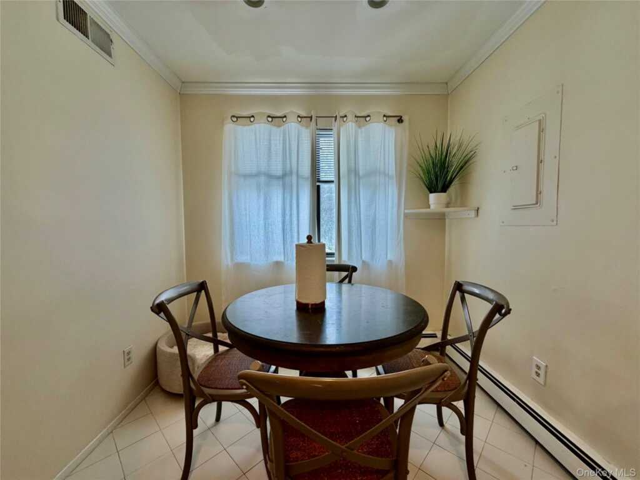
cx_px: 320
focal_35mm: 14
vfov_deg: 85.7
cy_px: 240
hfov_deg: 102.1
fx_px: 259
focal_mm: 2.22
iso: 160
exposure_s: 1/120
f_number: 2.2
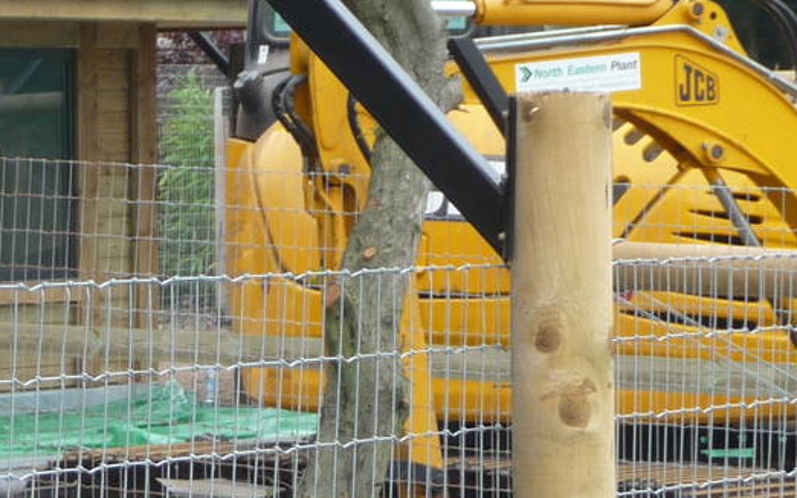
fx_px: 5429
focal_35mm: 250
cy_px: 441
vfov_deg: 5.2
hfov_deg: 8.3
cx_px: -202
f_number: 4.6
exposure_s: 1/60
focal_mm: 13.1
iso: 100
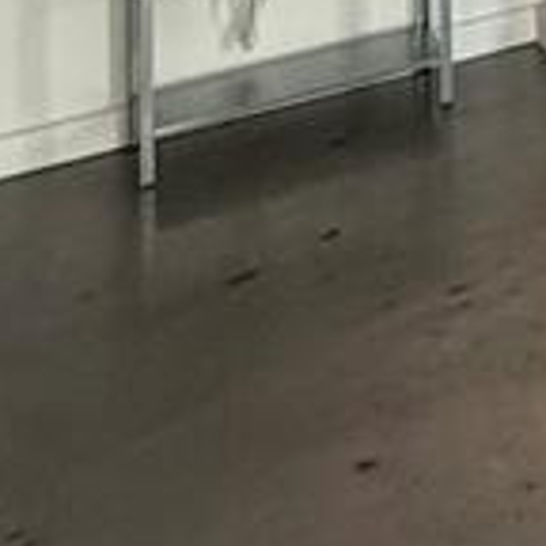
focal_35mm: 103
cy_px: -720
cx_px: 1505
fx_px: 1838
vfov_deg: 13.2
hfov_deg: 11.8
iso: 250
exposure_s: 1/120
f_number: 2.2
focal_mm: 2.22
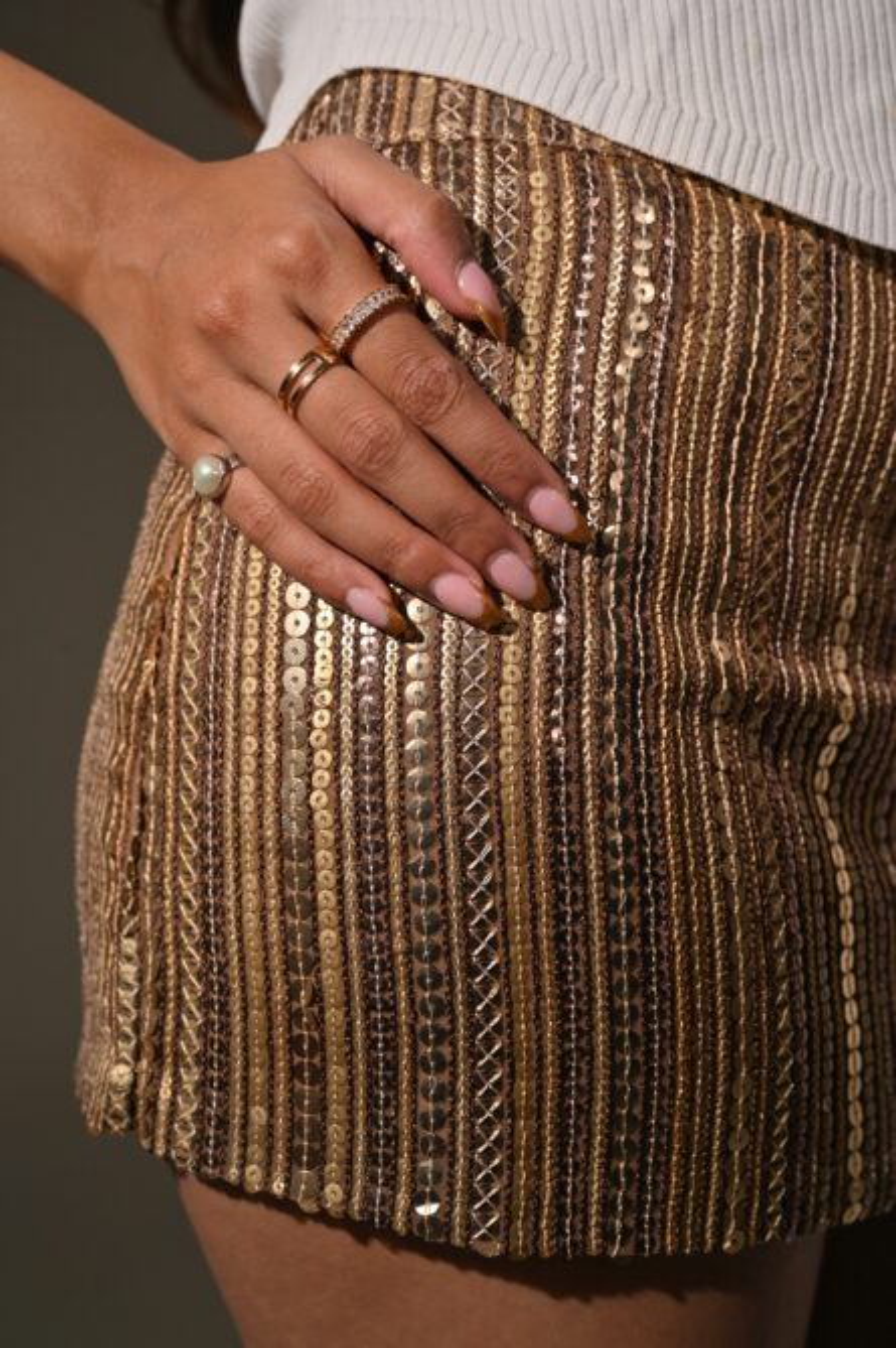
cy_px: 674
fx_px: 1869
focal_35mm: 50
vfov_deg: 39.6
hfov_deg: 27.0
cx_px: 448
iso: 160
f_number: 5.6
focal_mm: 50
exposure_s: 1/400
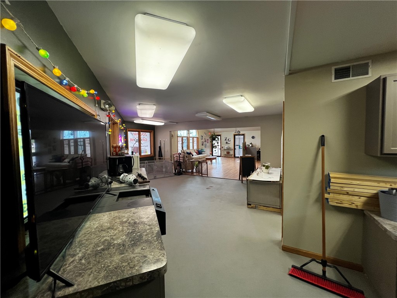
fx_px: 149
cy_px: 149
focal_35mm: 13
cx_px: 198
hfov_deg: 106.2
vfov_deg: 89.9
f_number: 1.8
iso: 200
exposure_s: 1/60
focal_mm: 1.57
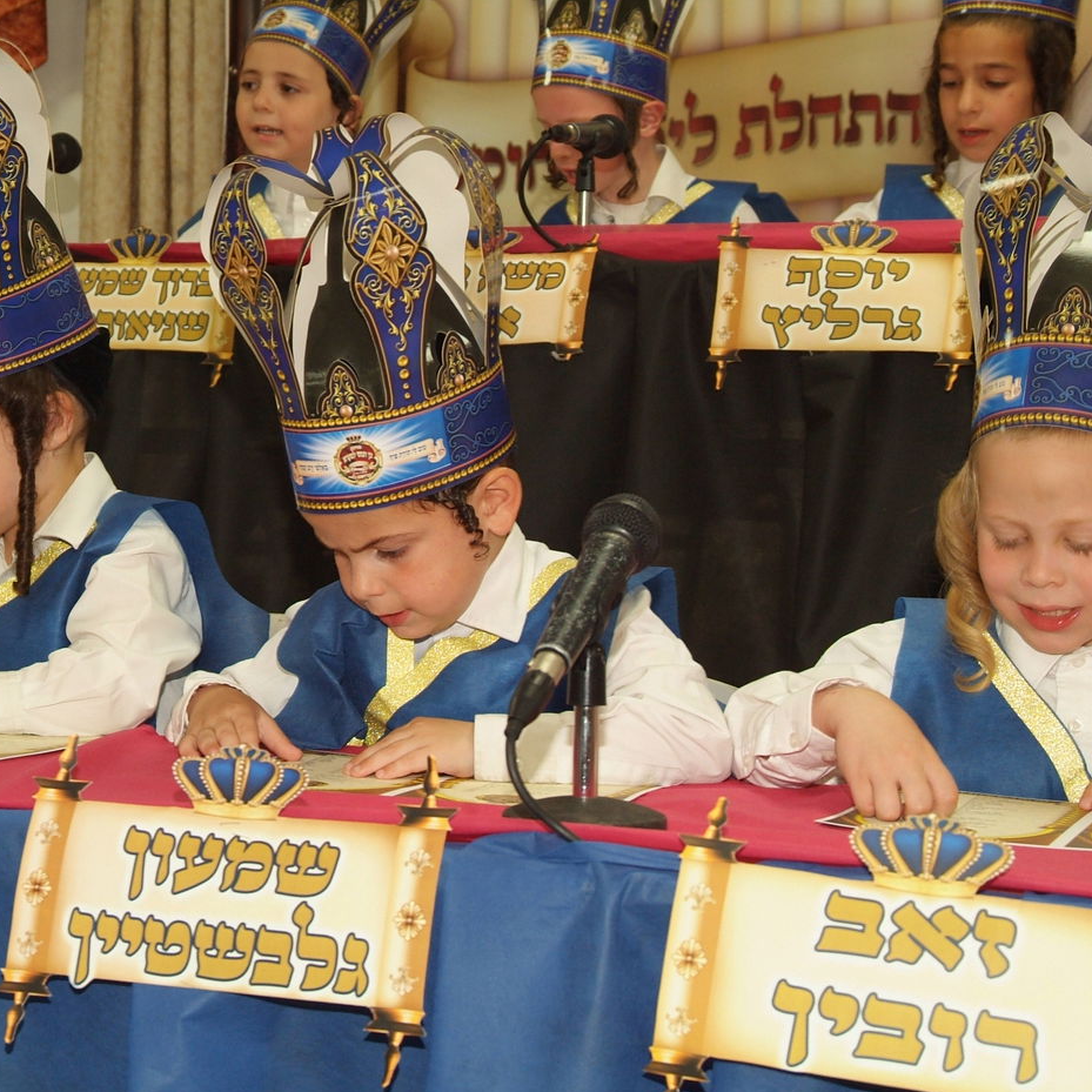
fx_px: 2605
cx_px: 374
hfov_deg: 23.6
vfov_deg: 23.7
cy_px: 547
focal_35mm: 73
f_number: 5.6
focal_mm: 38
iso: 800
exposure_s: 1/60
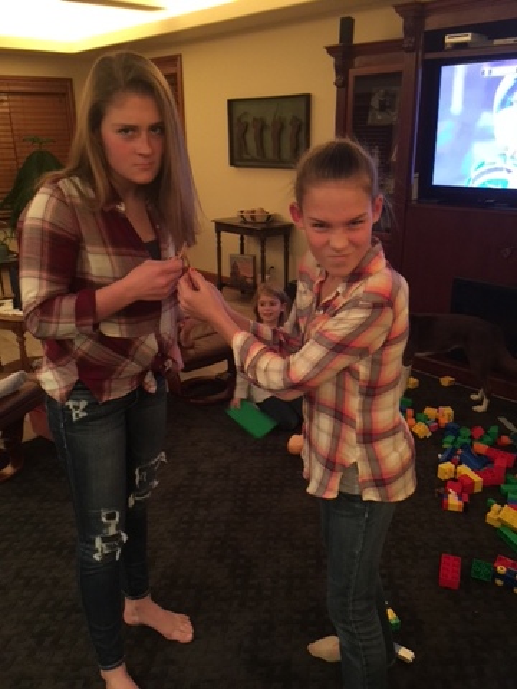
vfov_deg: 61.7
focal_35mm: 29
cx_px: 258
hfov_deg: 48.2
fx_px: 577
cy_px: 344
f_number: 2.2
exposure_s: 1/4
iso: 100
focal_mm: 4.15
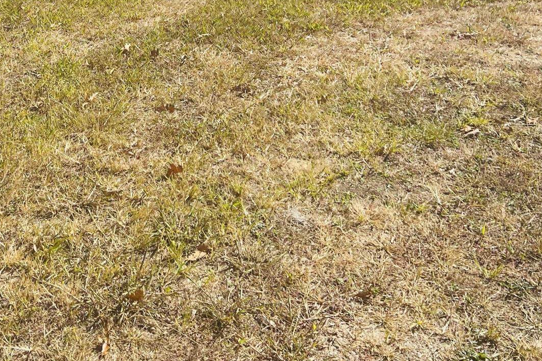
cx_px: 180
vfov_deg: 23.0
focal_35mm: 52
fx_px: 783
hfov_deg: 37.8
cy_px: -115
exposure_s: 1/3968
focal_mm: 5.7
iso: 50
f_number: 1.5
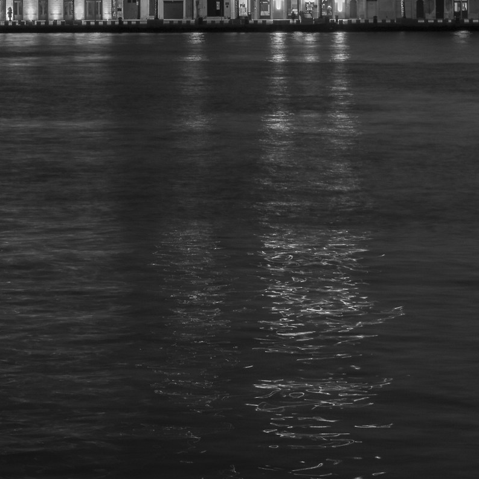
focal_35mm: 131
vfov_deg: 13.2
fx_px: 2051
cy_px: 13
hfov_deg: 13.1
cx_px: -5
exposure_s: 2.5
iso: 100
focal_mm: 34
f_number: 11
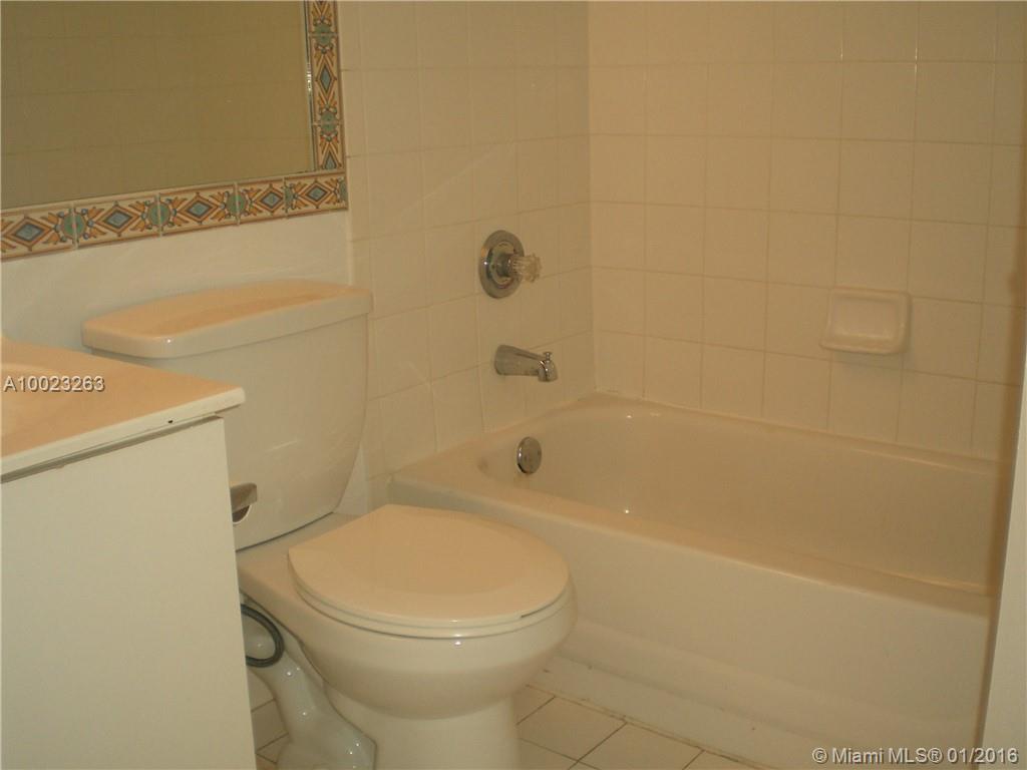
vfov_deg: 37.7
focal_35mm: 38
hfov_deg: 49.0
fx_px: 1127
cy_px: 385
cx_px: 514
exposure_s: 1/60
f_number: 3.1
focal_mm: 6.3
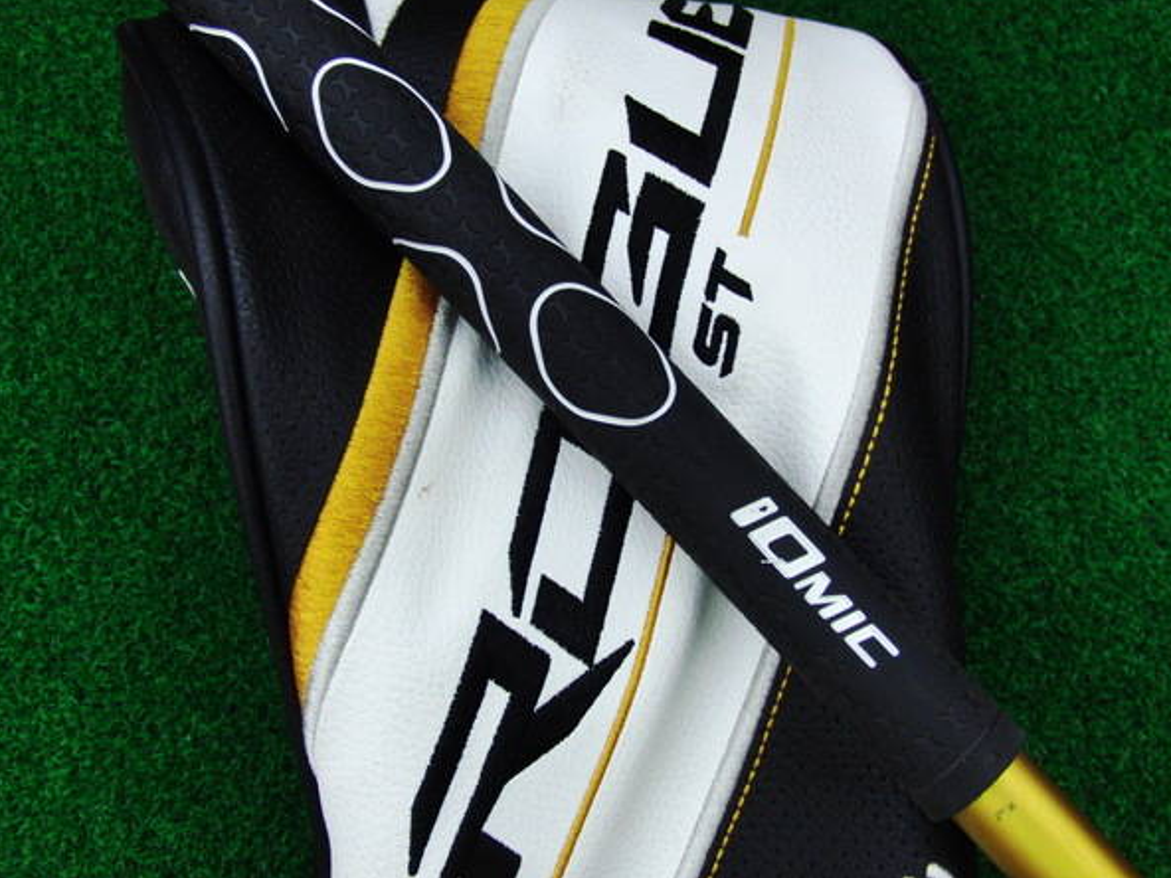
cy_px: 421
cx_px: 617
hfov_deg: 46.8
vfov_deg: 36.0
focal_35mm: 40
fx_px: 1353
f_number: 3.6
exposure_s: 1/80
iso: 250
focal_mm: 6.42
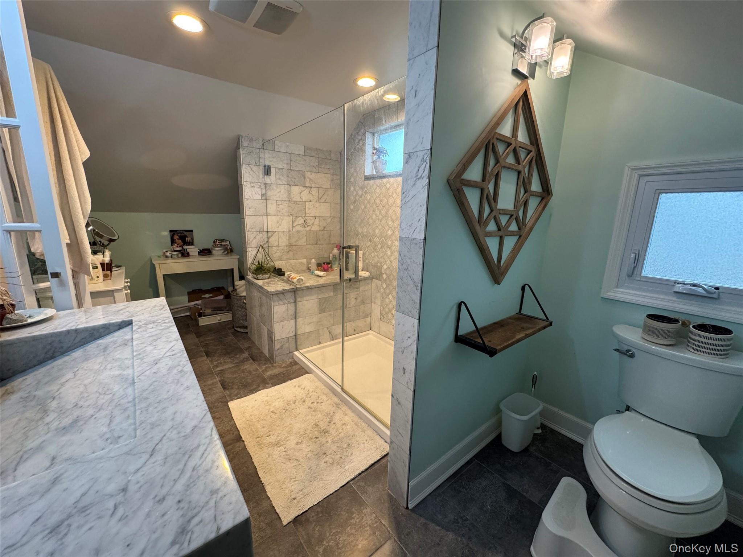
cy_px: 278
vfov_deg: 85.7
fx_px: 300
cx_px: 372
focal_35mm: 14
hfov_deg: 102.1
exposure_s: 1/60
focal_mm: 2.22
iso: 250
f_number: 2.2
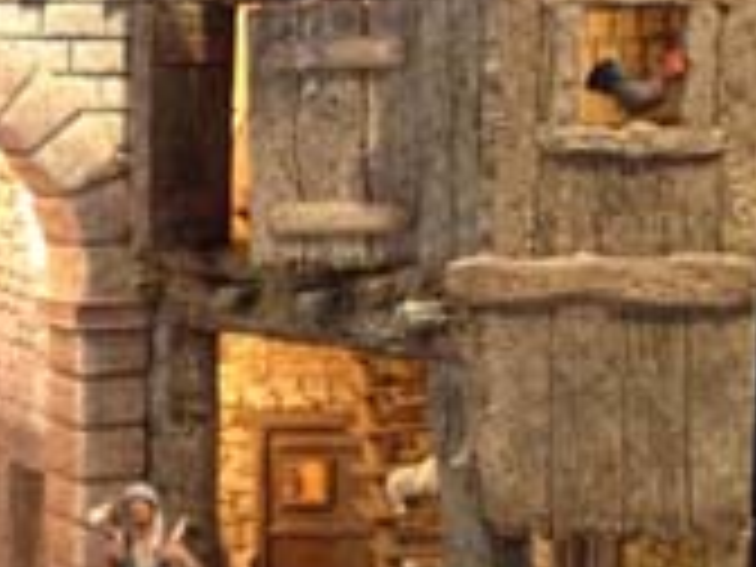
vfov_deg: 14.2
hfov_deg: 17.2
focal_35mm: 104
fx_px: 2271
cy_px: 268
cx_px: -342
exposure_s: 1/15
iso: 400
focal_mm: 4.28
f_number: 2.4
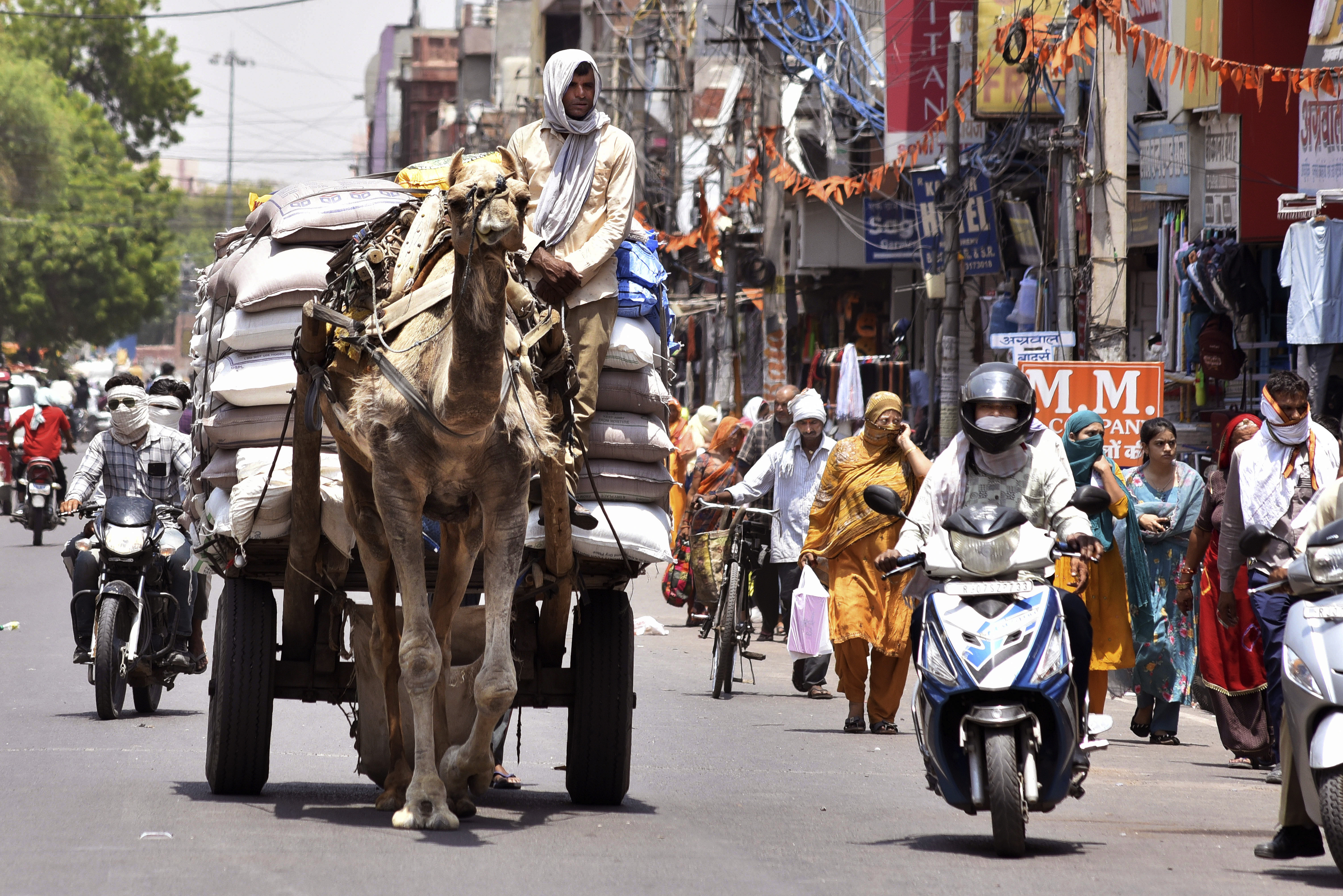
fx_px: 6717
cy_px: 448
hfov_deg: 11.4
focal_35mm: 180
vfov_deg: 7.6
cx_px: 672
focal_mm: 180
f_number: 9
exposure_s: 1/640
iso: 400
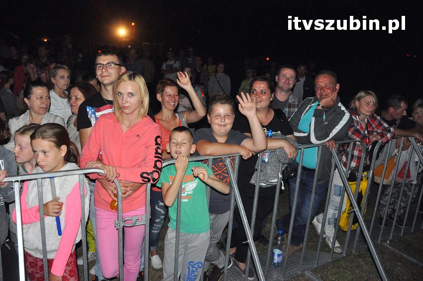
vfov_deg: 47.8
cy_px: 140
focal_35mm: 27
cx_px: 212
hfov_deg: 67.4
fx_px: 317
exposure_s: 1/60
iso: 3200
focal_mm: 18
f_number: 5.6
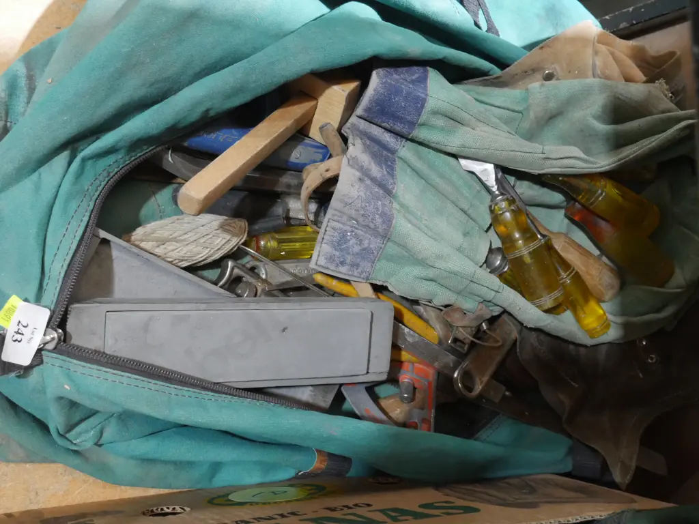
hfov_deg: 41.2
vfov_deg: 31.5
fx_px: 929
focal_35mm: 46
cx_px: 350
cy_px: 262
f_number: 5.6
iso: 3200
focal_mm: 23
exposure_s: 1/60
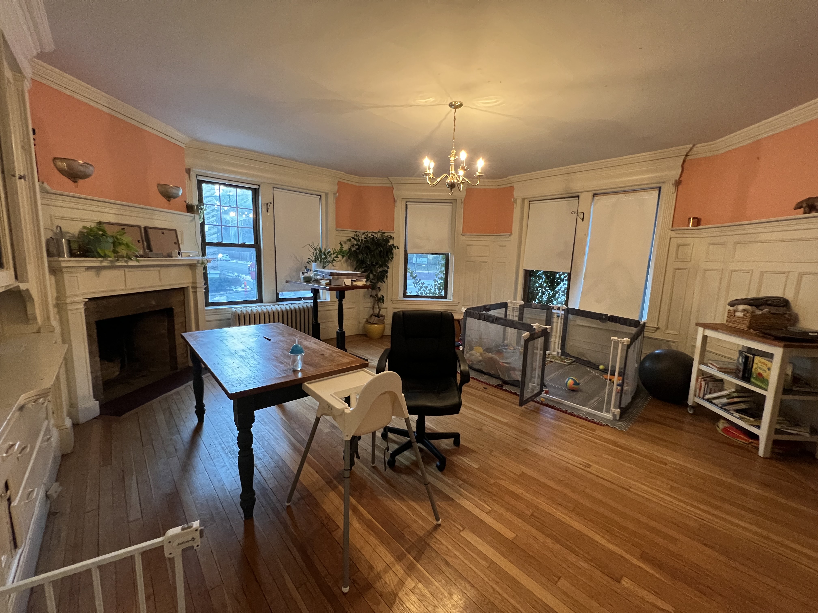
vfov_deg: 89.9
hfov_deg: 106.2
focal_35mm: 13
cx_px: 409
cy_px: 306
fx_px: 307
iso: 640
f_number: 1.8
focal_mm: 1.57
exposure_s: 1/60
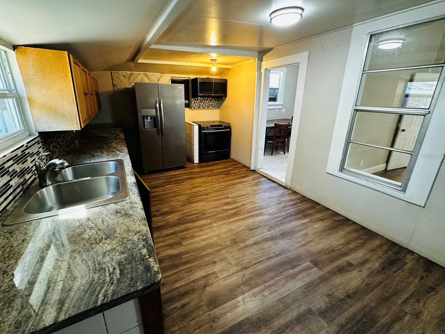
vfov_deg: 81.6
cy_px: 156
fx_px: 193
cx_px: 212
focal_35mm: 15
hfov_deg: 98.1
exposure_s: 1/60
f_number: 2.2
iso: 400
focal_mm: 2.22
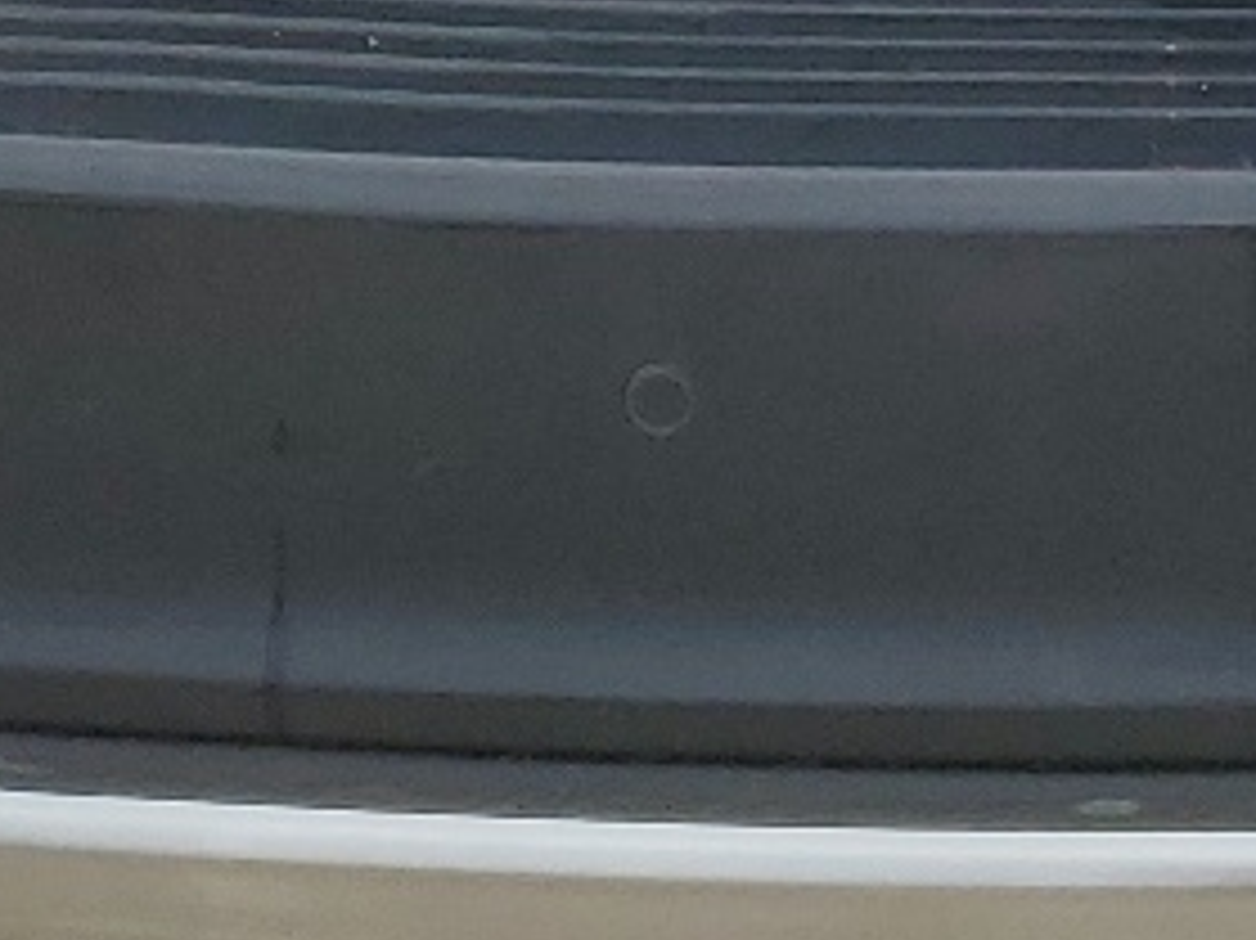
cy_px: -1012
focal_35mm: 149
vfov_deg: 9.3
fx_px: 5404
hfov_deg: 13.0
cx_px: 1400
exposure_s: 1/185
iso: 50
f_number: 1.5
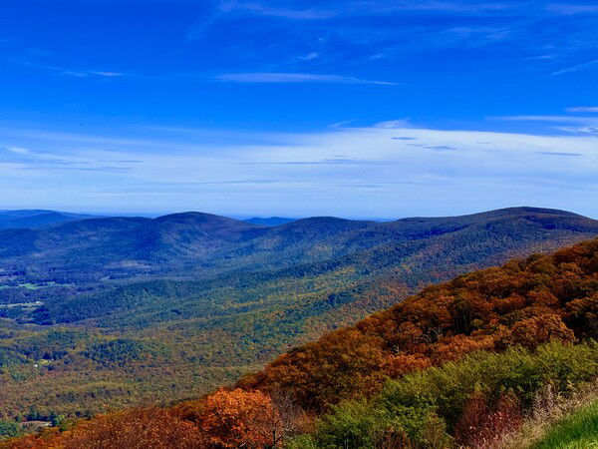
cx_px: 299
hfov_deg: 39.7
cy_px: 224
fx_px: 829
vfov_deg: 30.3
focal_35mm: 48
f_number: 1.78
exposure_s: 1/7143
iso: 64
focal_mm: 6.76
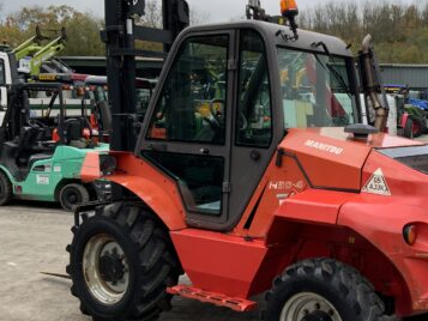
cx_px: 336
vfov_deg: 28.0
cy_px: 186
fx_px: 643
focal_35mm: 52
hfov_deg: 35.7
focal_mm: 3
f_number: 1.8
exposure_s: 1/122
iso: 32
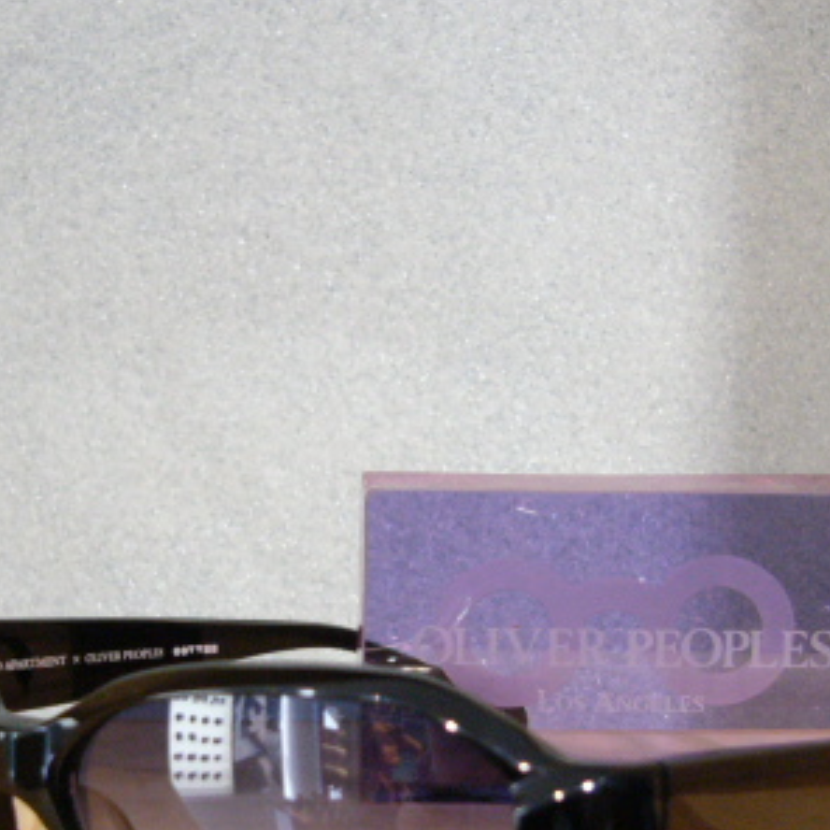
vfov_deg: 25.4
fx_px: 1818
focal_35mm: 67
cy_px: 617
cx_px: 370
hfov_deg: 25.7
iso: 200
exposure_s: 1/40
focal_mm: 5.8
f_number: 2.8
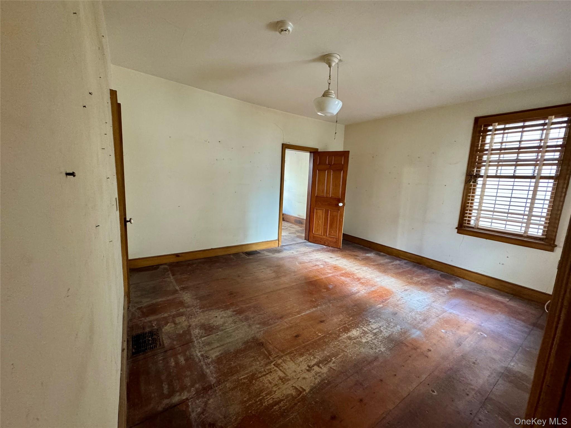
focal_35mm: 14
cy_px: 214
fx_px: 231
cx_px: 286
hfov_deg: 102.1
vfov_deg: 85.7
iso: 500
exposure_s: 1/60
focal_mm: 2.22
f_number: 2.2
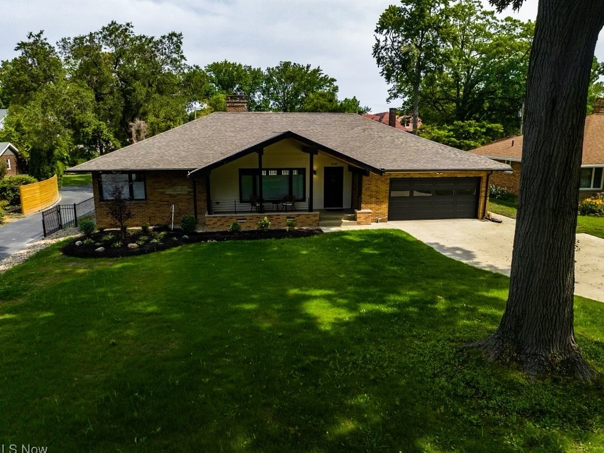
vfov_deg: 54.9
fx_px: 436
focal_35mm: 25
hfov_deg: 69.4
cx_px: 302
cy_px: 227
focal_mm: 12.29
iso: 610
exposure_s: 1/400
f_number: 2.8
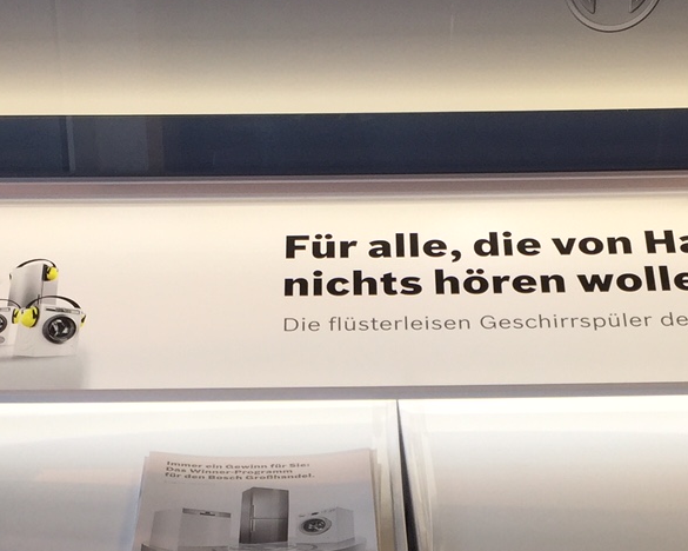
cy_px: 630
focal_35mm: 79
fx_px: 1609
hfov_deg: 24.1
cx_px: 356
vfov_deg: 18.6
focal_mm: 4.15
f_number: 2.2
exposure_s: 1/107
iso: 32
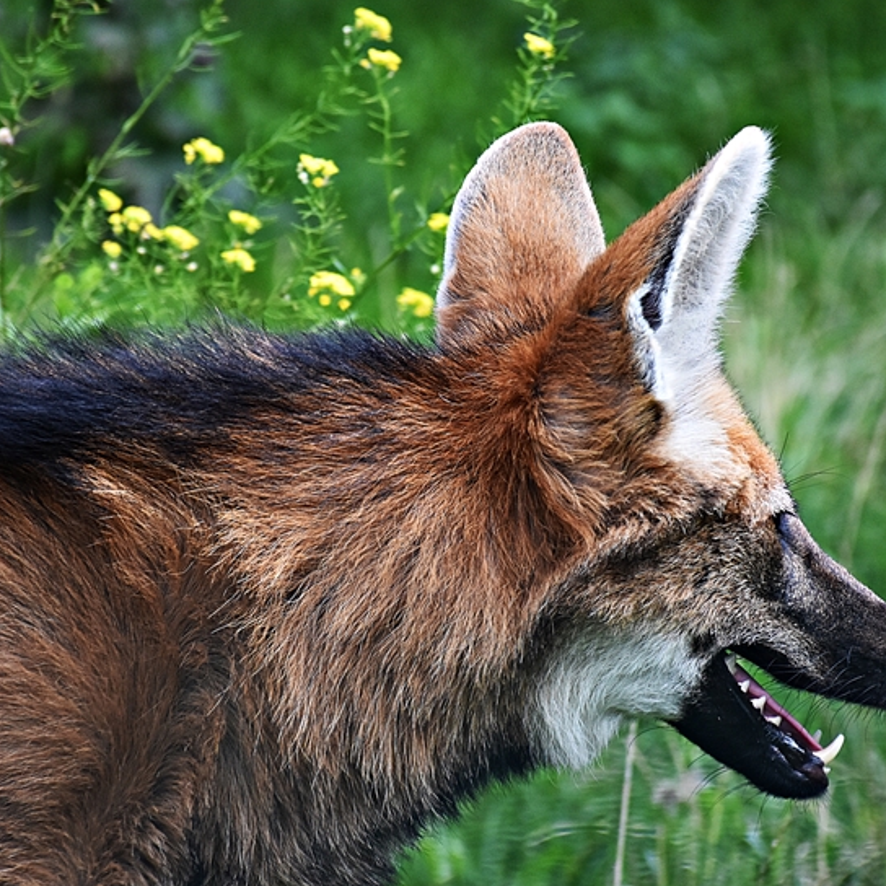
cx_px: 433
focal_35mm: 336
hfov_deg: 5.2
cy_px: 408
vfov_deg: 5.2
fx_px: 9730
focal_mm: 140
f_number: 5.6
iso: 800
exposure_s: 1/500
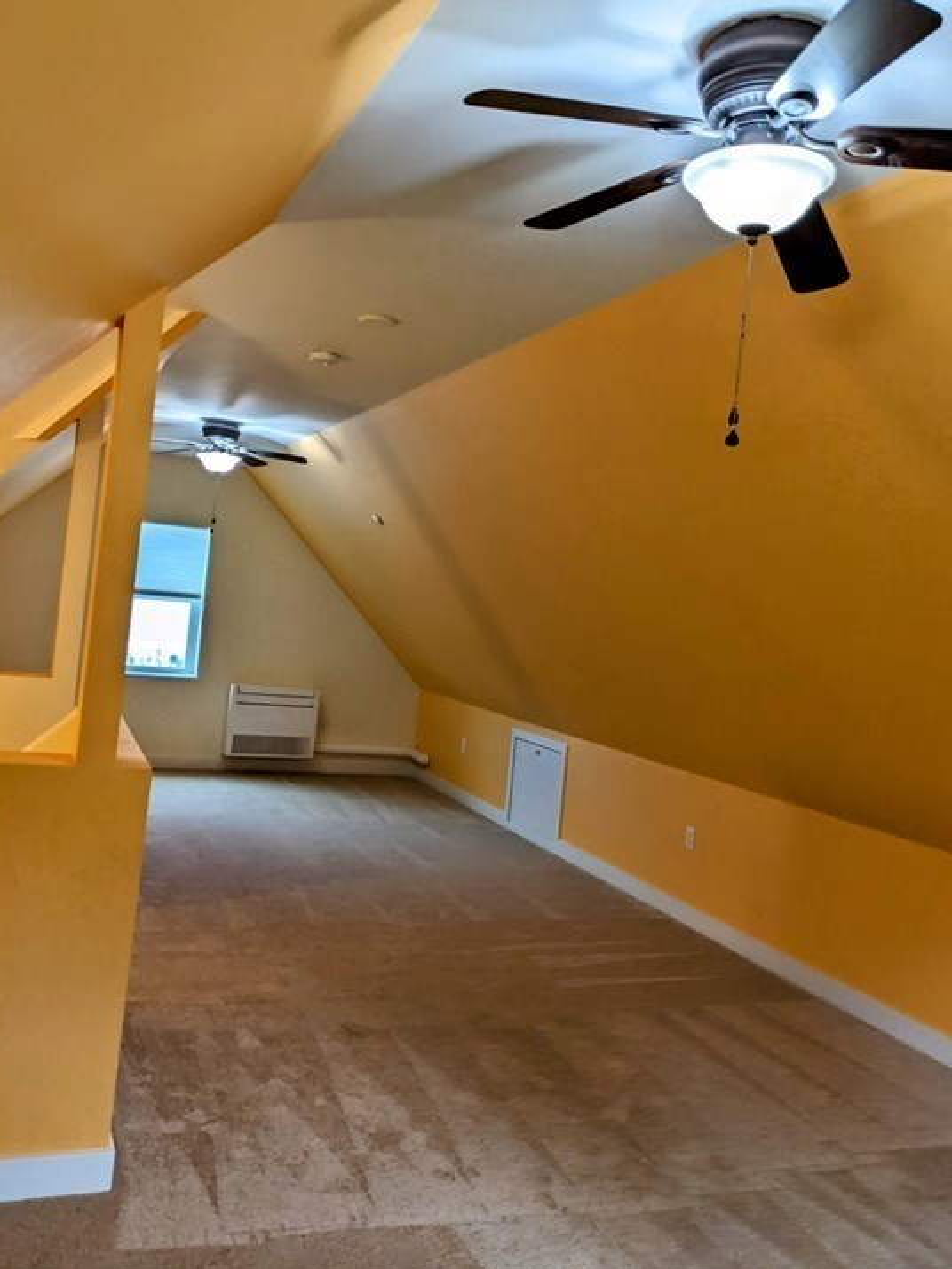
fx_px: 1064
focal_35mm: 29
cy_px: 596
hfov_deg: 48.2
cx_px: 497
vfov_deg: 61.6
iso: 51
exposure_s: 1/120
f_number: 1.73
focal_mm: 4.38
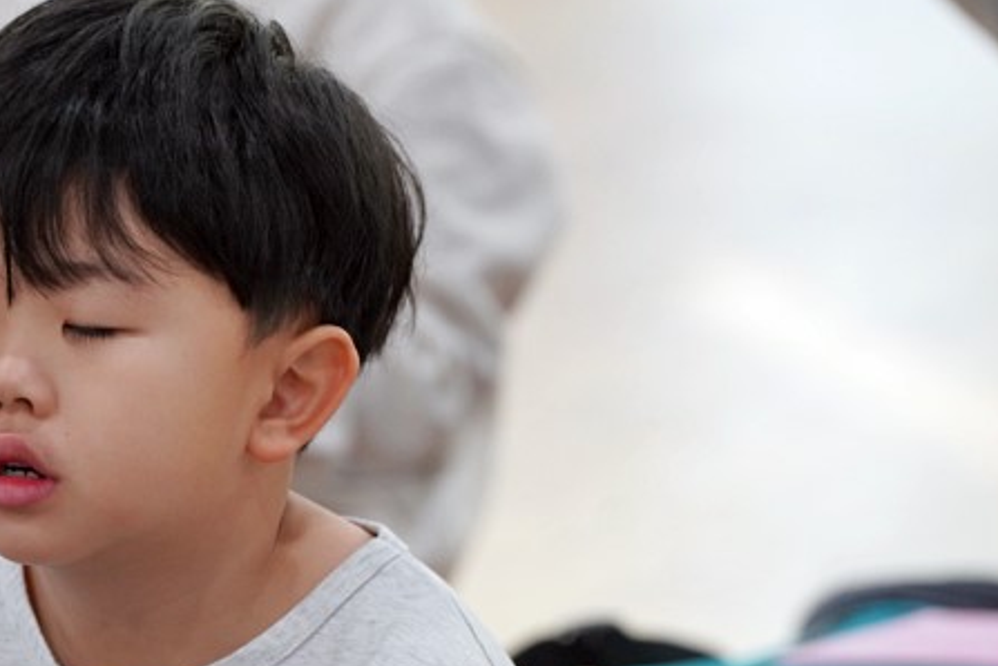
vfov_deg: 3.4
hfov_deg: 5.1
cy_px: 579
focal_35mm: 403
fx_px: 11171
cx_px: 201
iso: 2000
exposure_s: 1/250
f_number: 4
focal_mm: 200
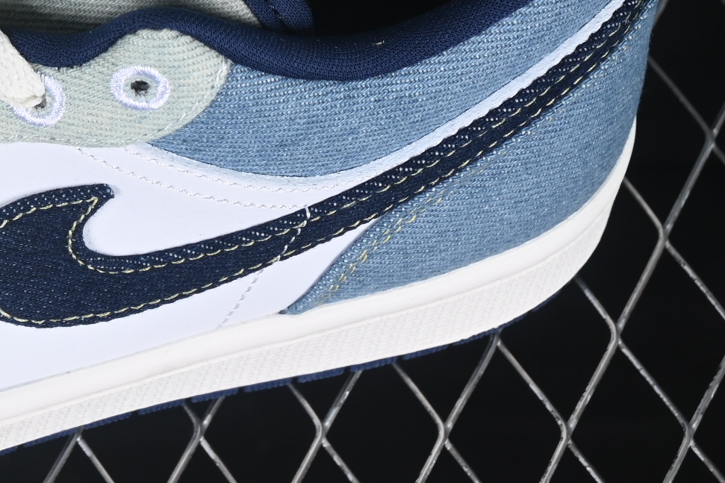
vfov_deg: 6.4
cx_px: -156
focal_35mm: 215
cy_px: -84
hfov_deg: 9.4
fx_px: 4329
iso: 160
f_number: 7.1
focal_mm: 50
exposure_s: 1/60
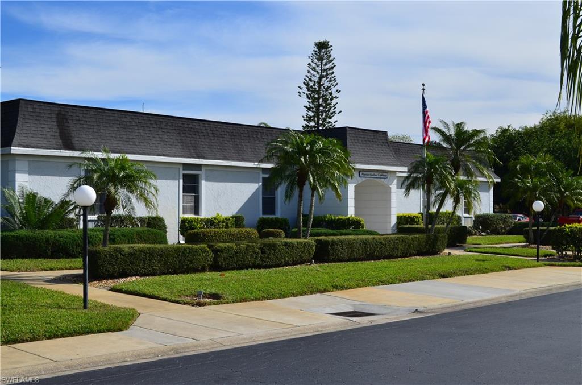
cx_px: 291
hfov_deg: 41.2
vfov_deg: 27.9
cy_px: 192
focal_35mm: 48
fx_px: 774
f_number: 11
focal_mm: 32
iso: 200
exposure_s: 1/400
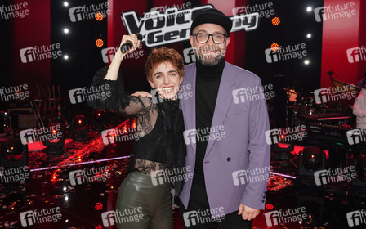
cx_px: 183
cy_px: 114
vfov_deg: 32.0
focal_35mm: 40
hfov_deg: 49.3
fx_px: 399
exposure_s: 1/100
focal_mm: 39
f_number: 5.6
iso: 1600
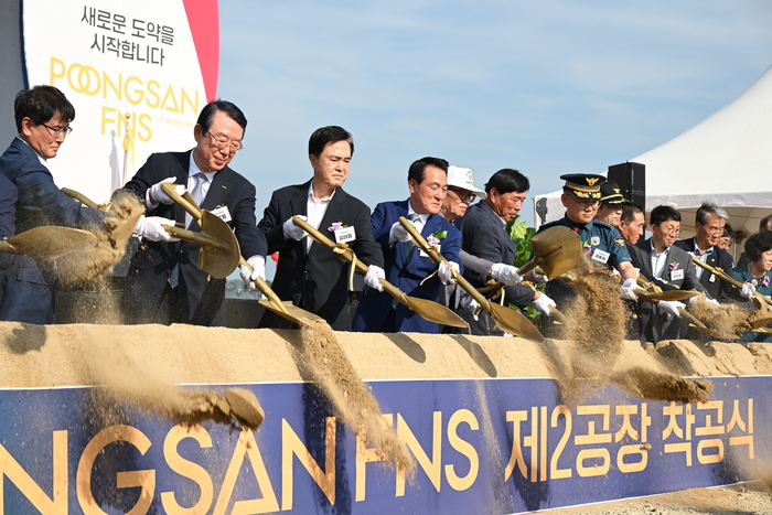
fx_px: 1330
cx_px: 386
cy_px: 258
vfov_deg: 21.9
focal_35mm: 62
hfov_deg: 32.4
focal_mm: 62
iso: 100
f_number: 7.1
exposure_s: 1/320
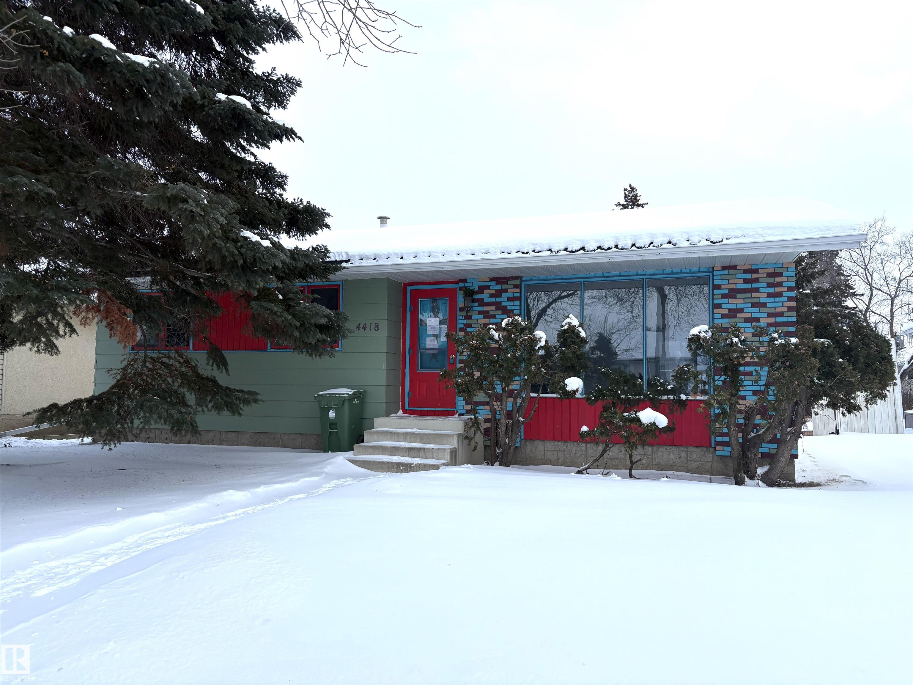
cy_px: 342
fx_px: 686
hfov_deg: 67.3
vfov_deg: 53.1
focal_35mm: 26
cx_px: 456
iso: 50
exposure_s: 1/647
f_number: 1.6
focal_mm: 5.96
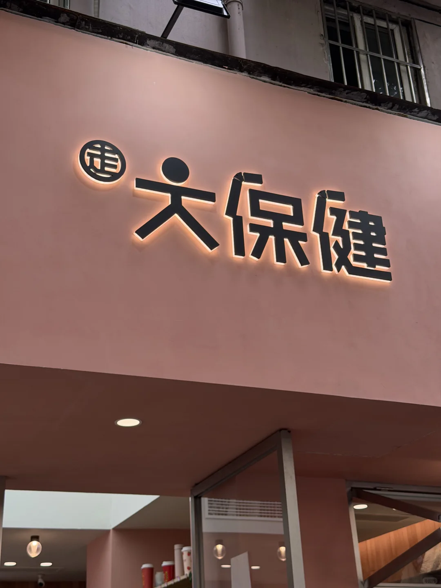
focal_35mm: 48
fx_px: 815
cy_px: 294
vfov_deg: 39.7
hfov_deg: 30.3
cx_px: 220
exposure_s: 1/128
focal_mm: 6.76
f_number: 1.78
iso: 50
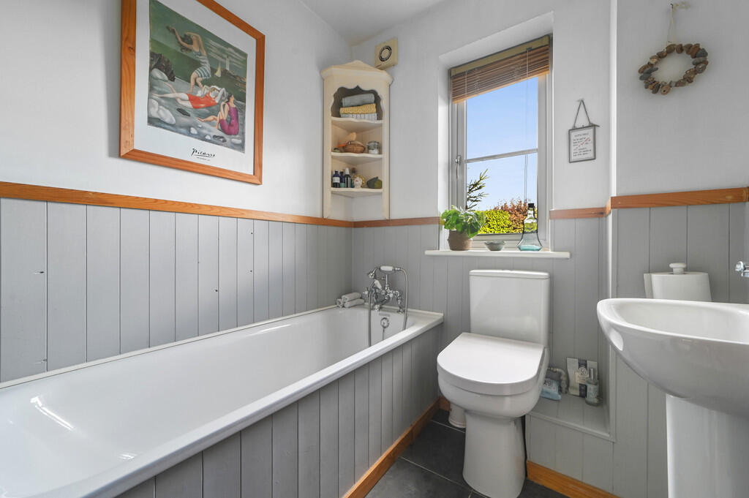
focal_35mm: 14
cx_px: 374
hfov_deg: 104.3
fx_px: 291
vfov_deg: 81.1
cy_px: 249
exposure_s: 1/2
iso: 400
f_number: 8
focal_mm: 14
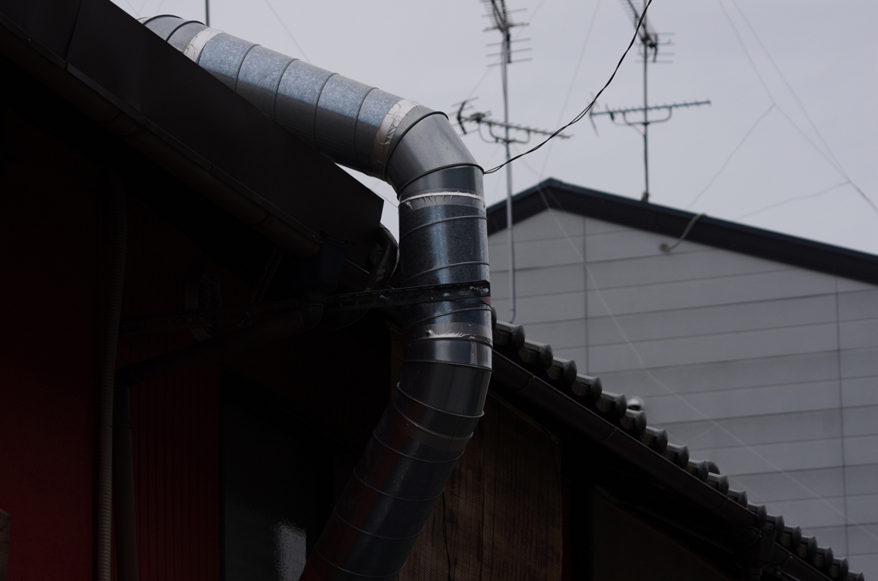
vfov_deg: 8.4
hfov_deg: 12.7
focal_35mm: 162
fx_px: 3942
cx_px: 439
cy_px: 290
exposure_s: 1/250
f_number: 5
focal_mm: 108
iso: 100
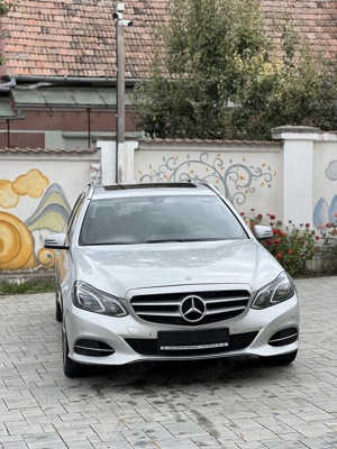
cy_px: 224
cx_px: 168
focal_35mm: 77
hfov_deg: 19.1
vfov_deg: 25.3
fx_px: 999
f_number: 2.8
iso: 25
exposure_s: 1/290
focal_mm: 9
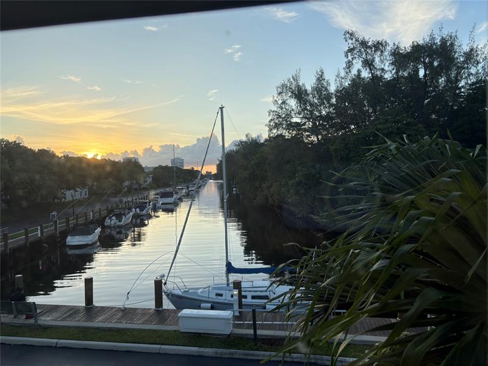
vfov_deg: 53.1
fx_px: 367
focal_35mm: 26
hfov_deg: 67.3
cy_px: 183
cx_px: 244
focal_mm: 5.96
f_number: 1.6
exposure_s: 1/840
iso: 50
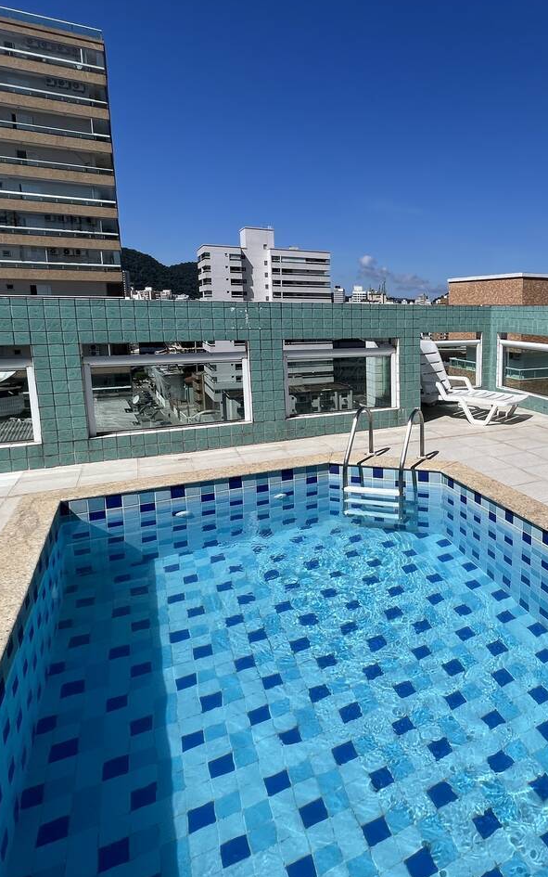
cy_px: 388
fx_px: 502
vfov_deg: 81.9
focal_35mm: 21
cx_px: 467
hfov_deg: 52.1
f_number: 1.8
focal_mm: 1.57
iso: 40
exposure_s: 1/4386
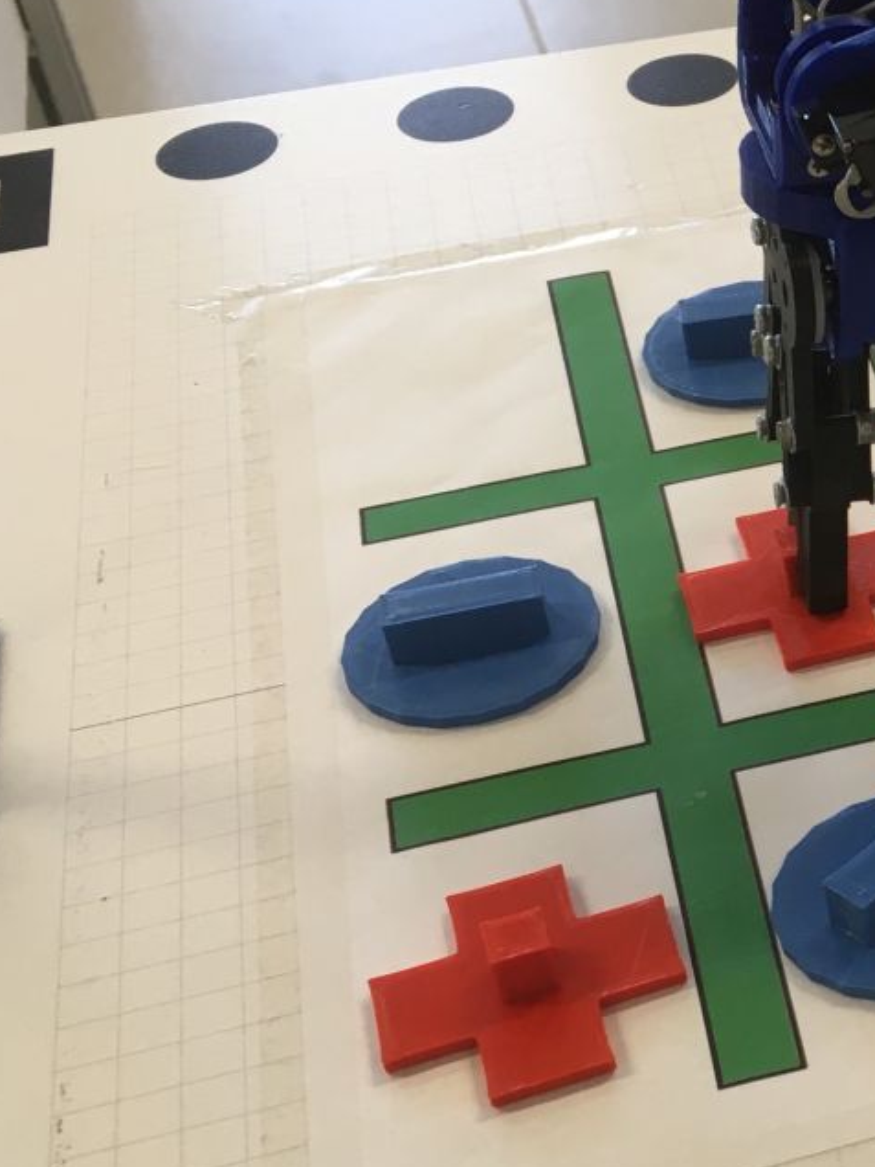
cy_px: 576
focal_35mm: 73
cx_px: 1310
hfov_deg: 18.0
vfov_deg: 26.7
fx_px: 2460
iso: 25
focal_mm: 4.15
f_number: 2.2
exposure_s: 1/33
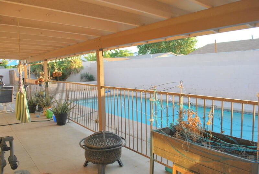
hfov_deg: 67.3
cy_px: 87
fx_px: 195
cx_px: 130
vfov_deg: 48.1
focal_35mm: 27
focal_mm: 18
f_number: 5.6
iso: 140
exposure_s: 1/125
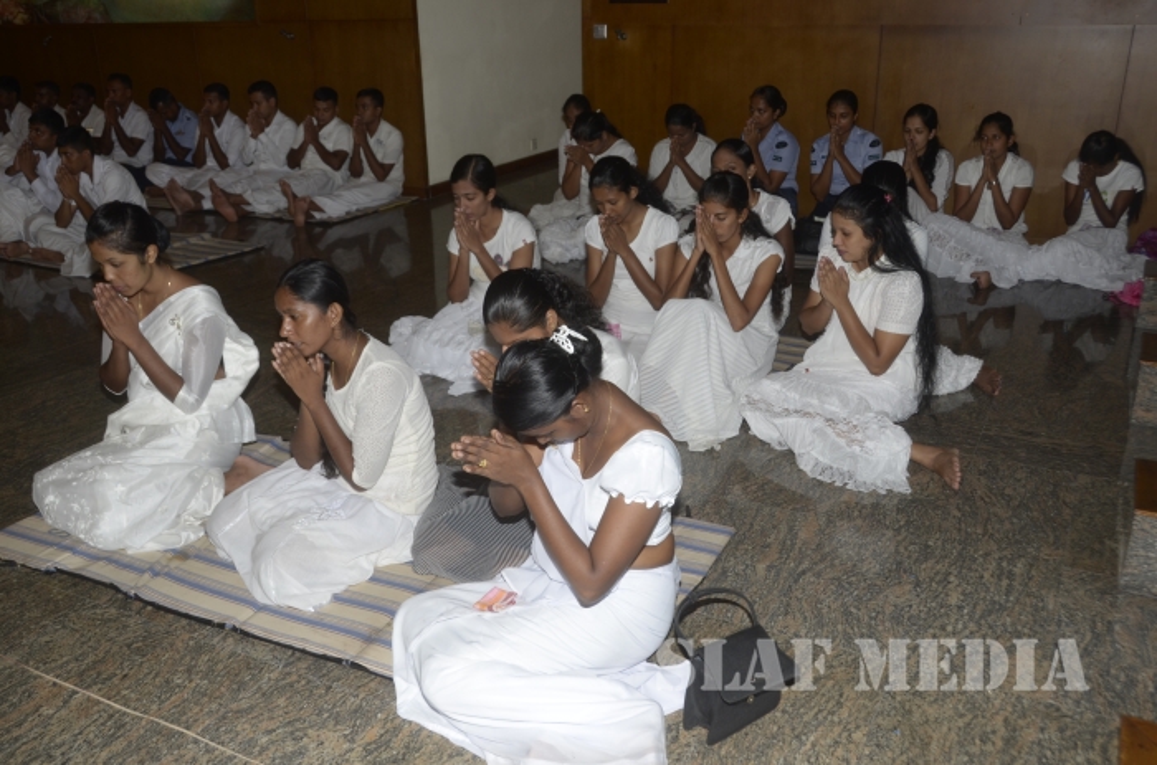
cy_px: 382
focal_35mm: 33
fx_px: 1058
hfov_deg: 57.3
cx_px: 578
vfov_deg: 39.8
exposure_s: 1/60
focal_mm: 22
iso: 250
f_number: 5
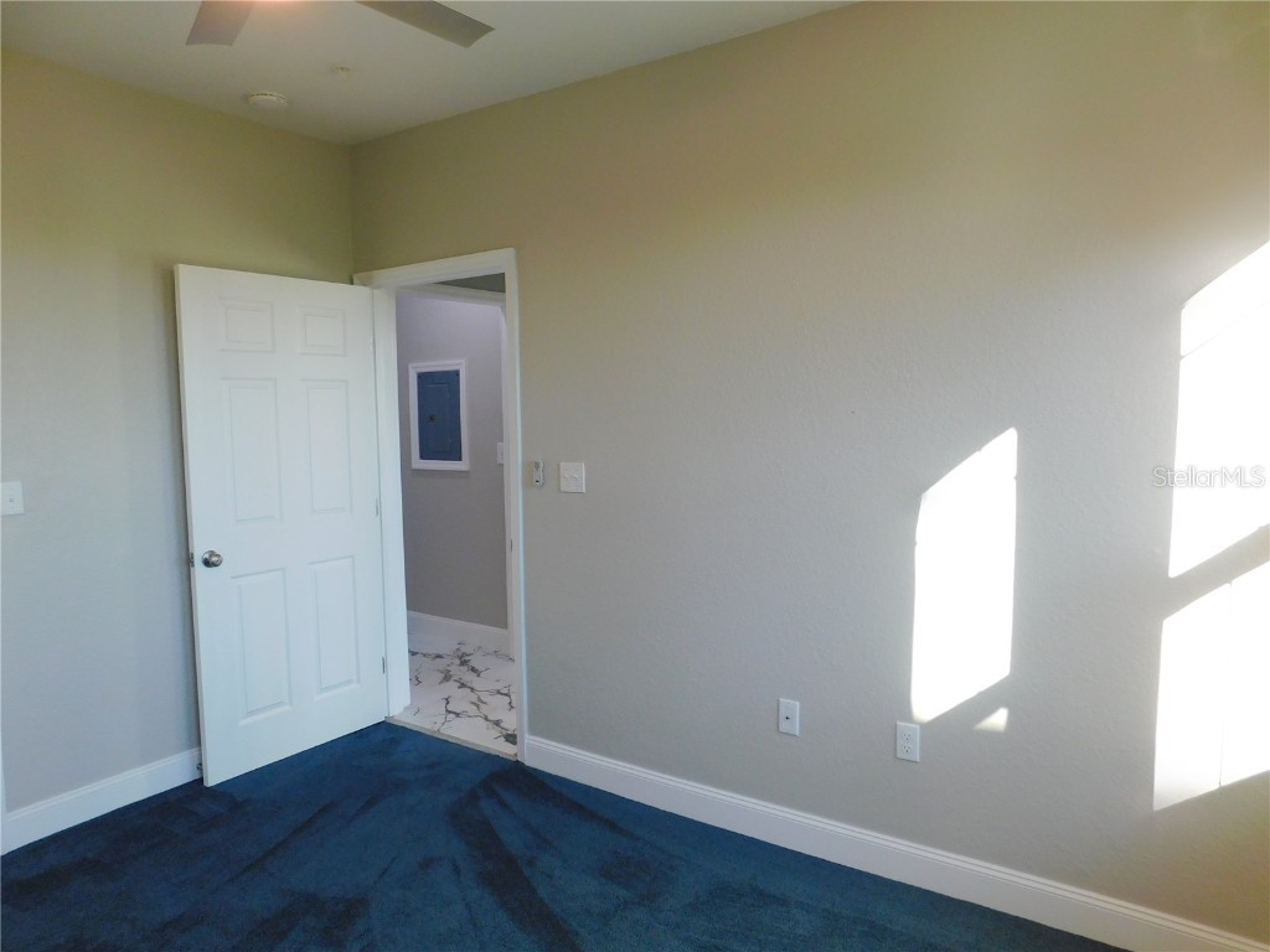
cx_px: 635
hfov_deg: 73.9
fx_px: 844
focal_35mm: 23
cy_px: 476
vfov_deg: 58.9
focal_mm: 4
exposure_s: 1/60
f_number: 3
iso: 125
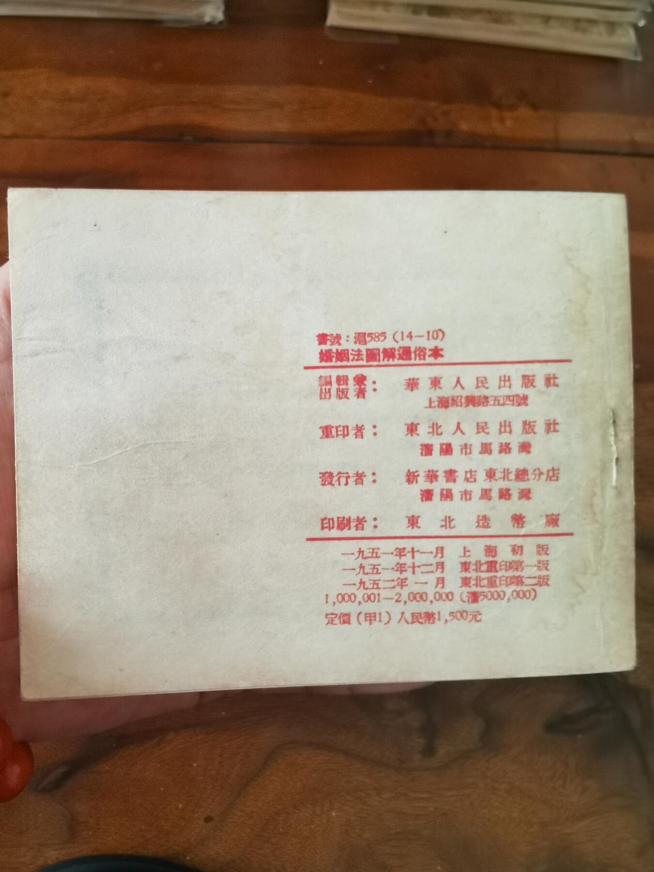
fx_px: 680
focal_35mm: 27
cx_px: 327
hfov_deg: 51.4
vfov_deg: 65.3
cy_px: 436
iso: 250
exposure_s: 1/33.3
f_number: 2.2
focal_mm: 2.26
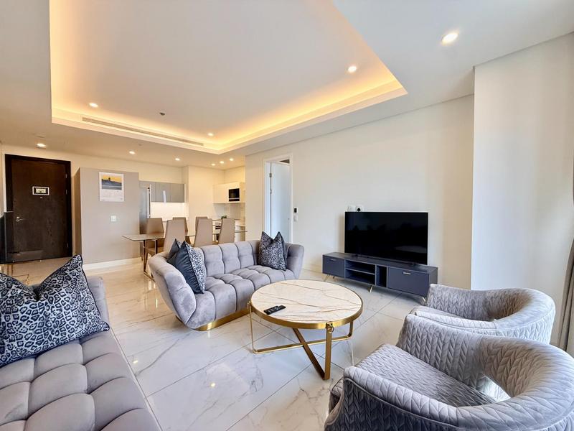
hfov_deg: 102.1
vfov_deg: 85.7
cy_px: 216
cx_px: 287
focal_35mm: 14
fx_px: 232
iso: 160
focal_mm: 2.22
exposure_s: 1/107
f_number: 2.2
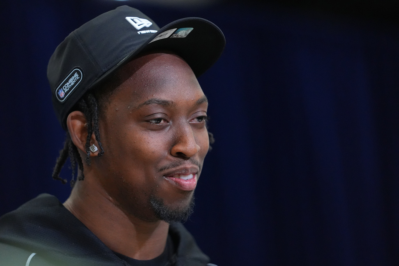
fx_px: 2184
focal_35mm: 197
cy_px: 133
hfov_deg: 10.4
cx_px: 200
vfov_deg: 7.0
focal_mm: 197
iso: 4000
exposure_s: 1/2000
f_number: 2.8
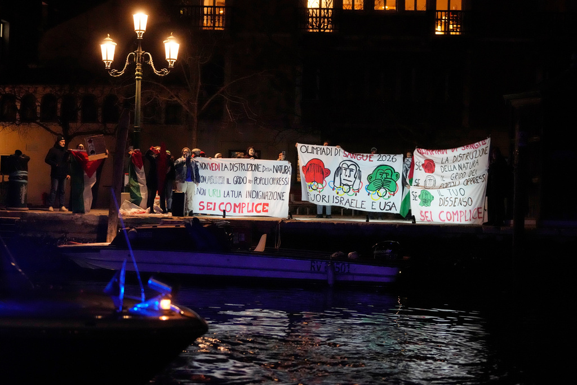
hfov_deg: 28.8
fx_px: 1122
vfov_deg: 19.5
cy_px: 192
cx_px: 288
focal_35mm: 70
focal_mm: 70
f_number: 2.8
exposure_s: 1/320
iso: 12800
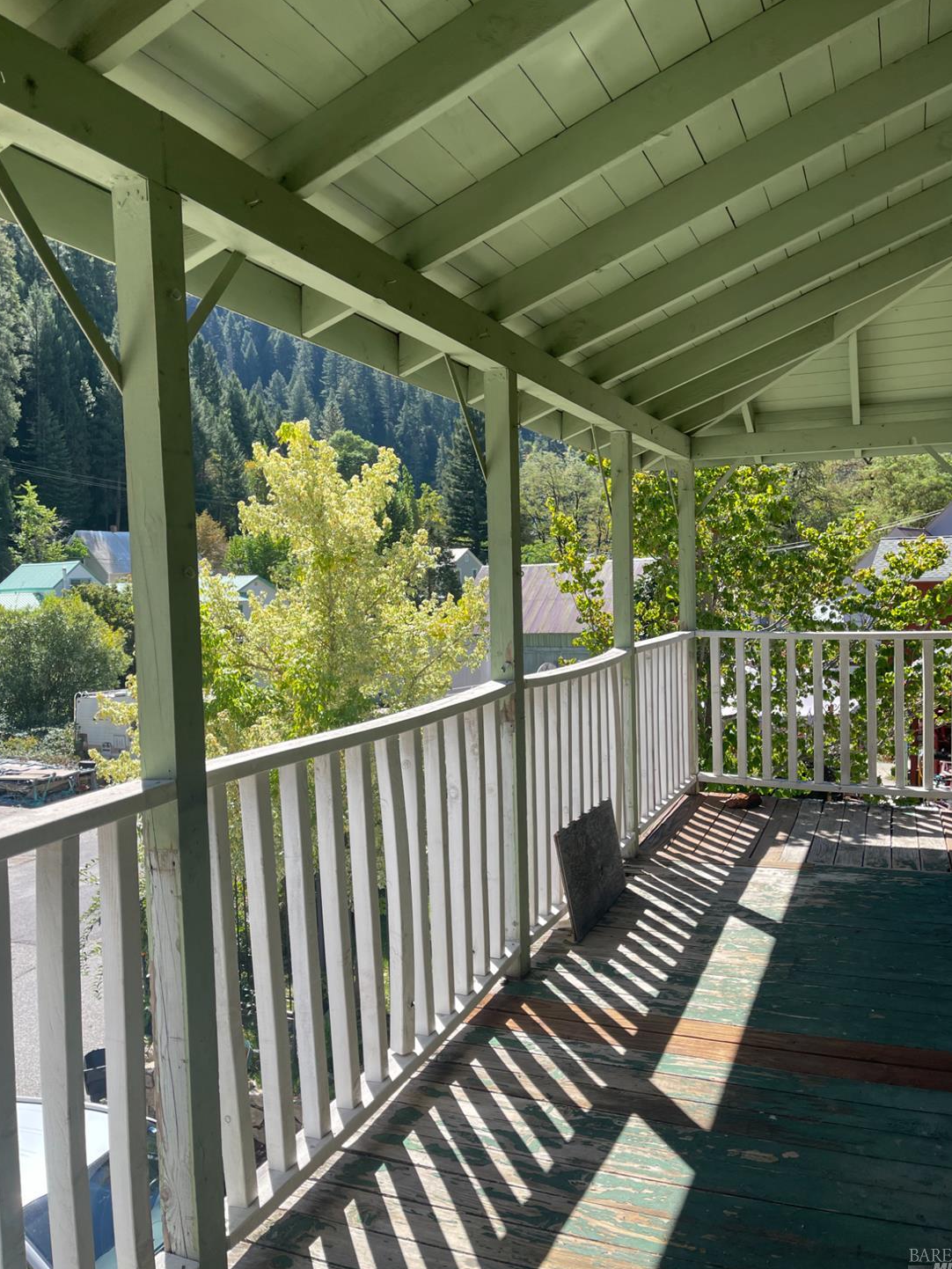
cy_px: 627
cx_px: 486
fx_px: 953
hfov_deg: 53.1
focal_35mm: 26
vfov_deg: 67.3
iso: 32
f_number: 1.6
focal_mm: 5.1
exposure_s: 1/1309
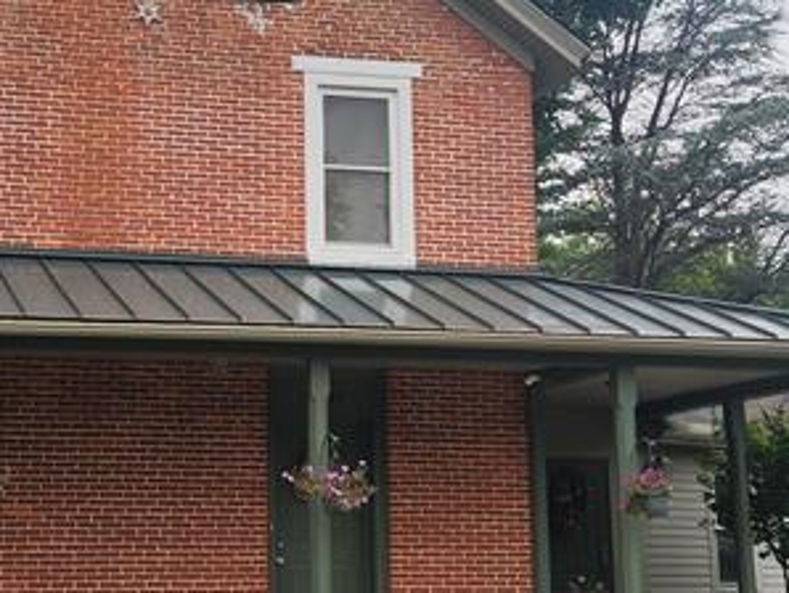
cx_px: 249
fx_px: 1802
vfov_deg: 18.6
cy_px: 212
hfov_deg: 24.5
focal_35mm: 79
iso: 20
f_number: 1.8
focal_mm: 5.4
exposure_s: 1/1139
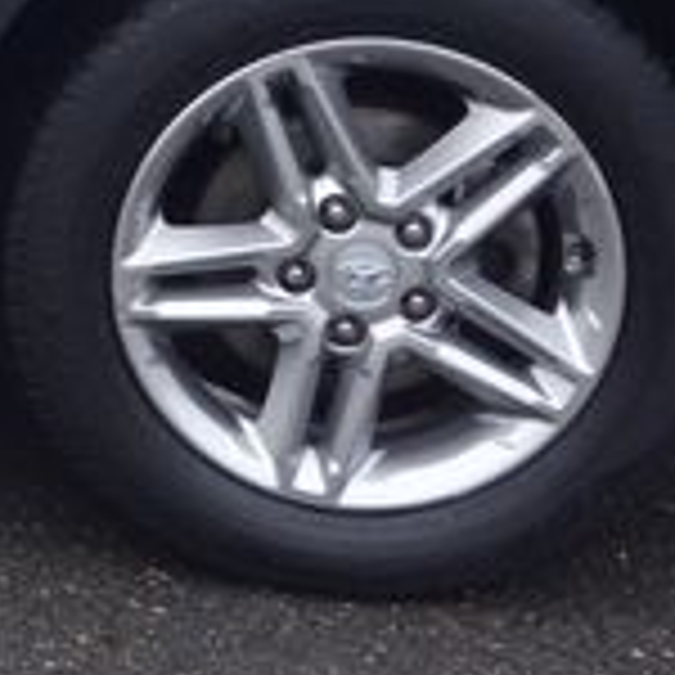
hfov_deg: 9.5
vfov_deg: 10.3
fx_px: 3596
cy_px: -425
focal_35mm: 163
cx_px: -945
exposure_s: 1/80
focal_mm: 10.4
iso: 125
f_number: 5
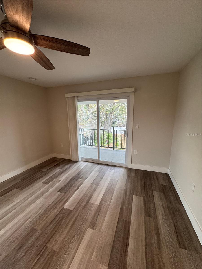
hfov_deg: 85.7
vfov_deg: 102.1
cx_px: 101
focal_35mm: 14
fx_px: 109
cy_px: 134
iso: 160
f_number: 2.2
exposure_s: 1/120
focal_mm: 2.22
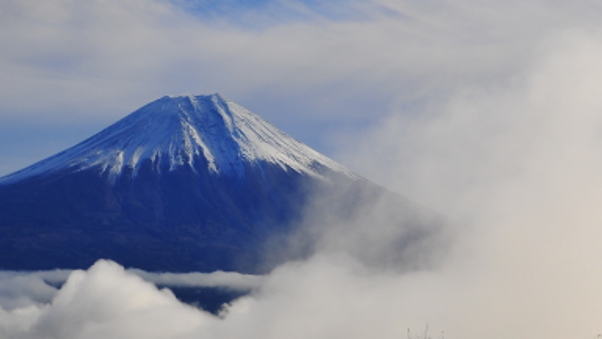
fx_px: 1357
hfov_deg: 24.9
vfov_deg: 14.2
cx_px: 393
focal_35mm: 85
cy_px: 87
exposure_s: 1/320
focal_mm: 26
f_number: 10
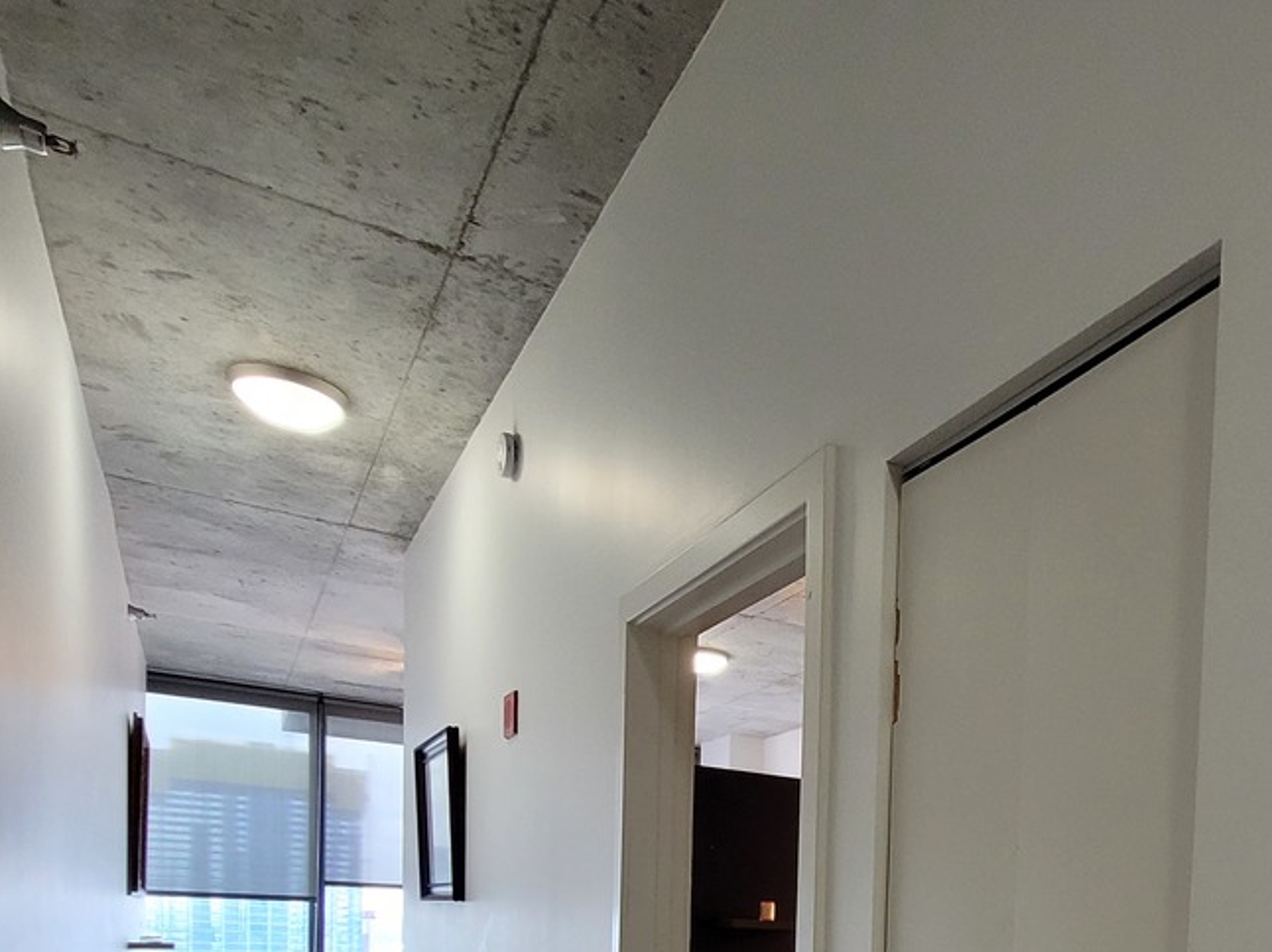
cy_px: 978
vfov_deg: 41.2
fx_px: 1065
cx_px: 994
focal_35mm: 29
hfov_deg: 57.6
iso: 200
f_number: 2.2
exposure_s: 1/60
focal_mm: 1.74
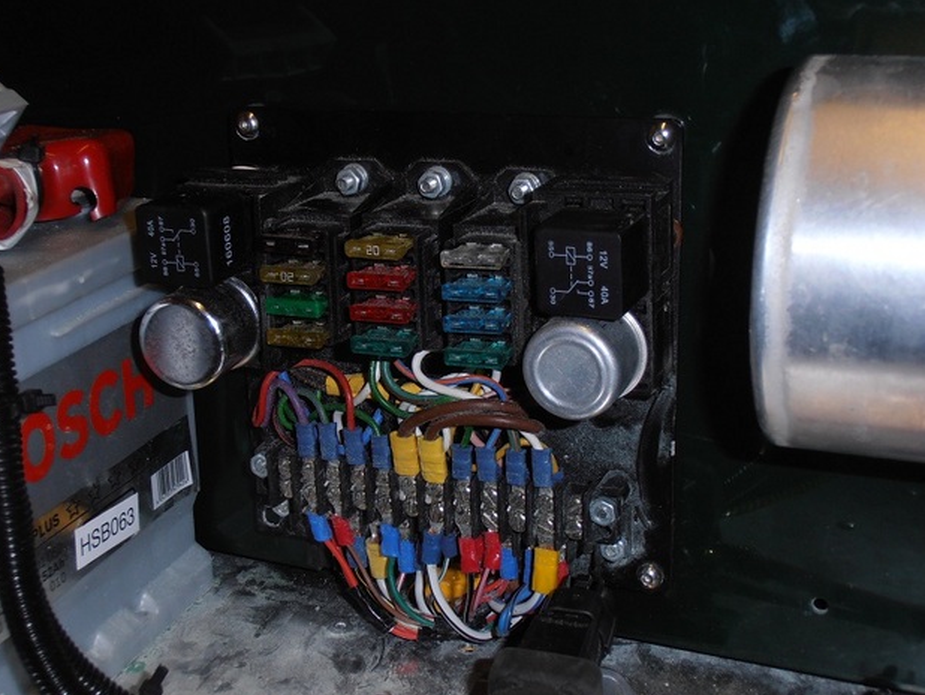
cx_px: 458
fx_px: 1577
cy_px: 356
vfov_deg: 24.8
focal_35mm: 59
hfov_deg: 32.7
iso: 125
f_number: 4.5
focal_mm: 10.04
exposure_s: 1/50
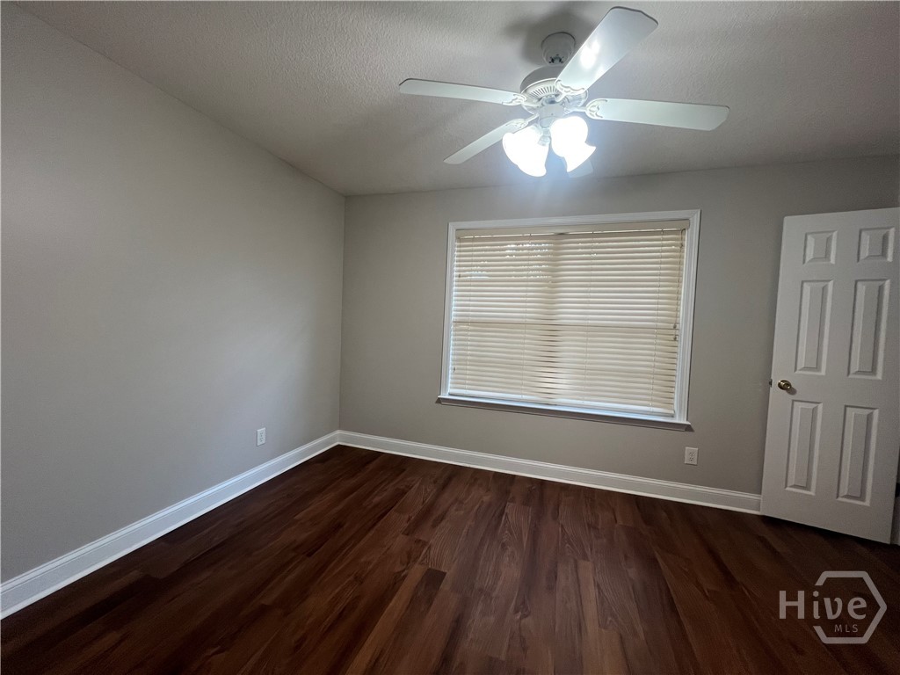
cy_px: 338
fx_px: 338
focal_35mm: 13
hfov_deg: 106.2
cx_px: 450
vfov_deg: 89.9
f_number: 1.8
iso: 200
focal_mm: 1.57
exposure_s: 1/120
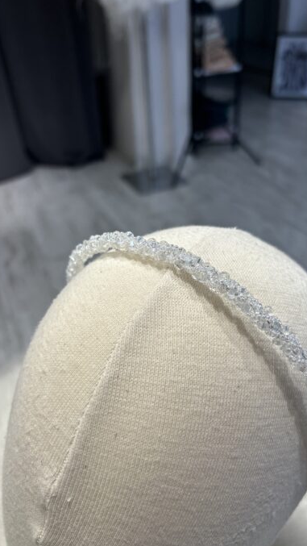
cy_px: 275
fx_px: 420
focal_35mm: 29
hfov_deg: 40.2
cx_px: 163
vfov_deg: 66.1
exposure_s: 1/426
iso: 50
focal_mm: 5.7
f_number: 1.5
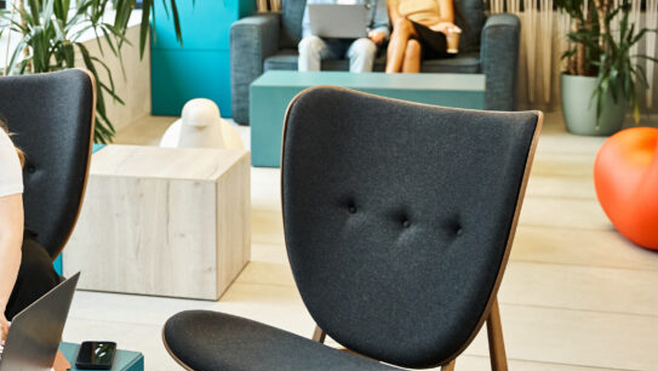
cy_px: 104
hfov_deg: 26.5
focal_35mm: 77
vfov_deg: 15.7
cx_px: 48
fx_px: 1344
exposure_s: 1/250
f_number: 2.8
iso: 1600
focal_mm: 39
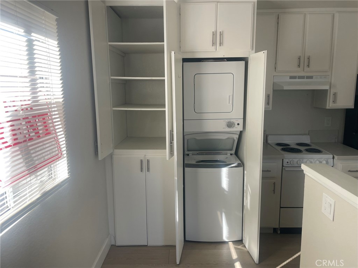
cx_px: 179
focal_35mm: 26
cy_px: 134
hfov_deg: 67.3
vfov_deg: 53.1
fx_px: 269
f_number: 1.6
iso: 32
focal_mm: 4.2
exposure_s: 1/191
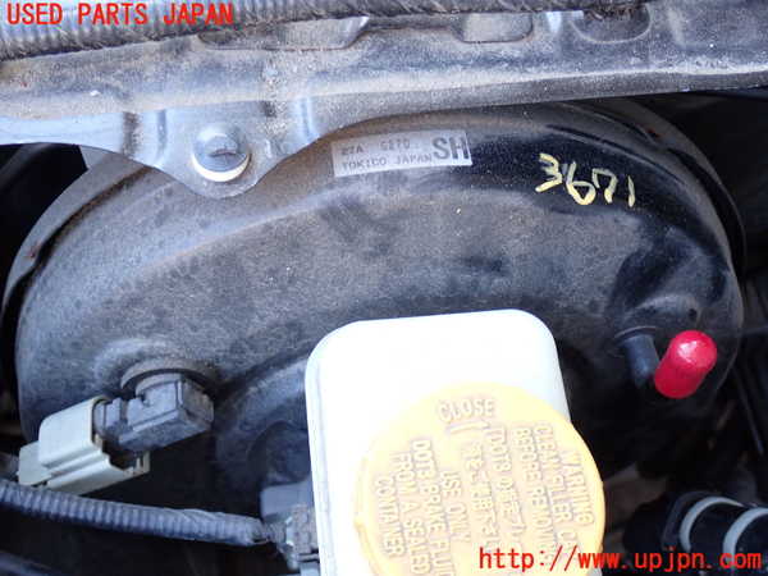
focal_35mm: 41
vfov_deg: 35.1
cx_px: 384
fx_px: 910
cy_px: 288
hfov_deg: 45.8
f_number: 2.8
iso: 200
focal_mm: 7.31
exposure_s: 1/50
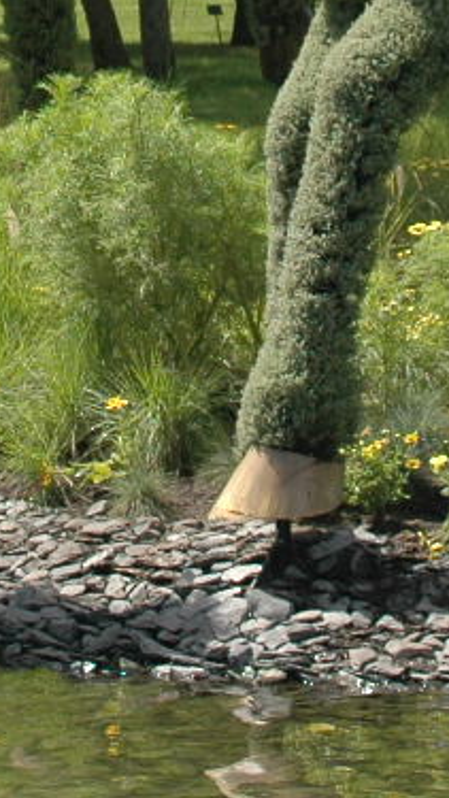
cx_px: 126
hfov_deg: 6.2
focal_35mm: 195
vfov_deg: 10.8
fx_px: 4128
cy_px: -164
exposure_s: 1/500
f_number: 6.3
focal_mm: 31
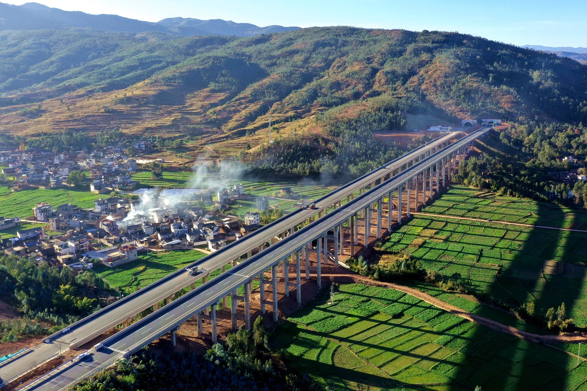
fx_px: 554
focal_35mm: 34
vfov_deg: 38.9
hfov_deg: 55.5
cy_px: 187
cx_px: 339
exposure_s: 1/240
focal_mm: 10.26
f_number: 5
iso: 100
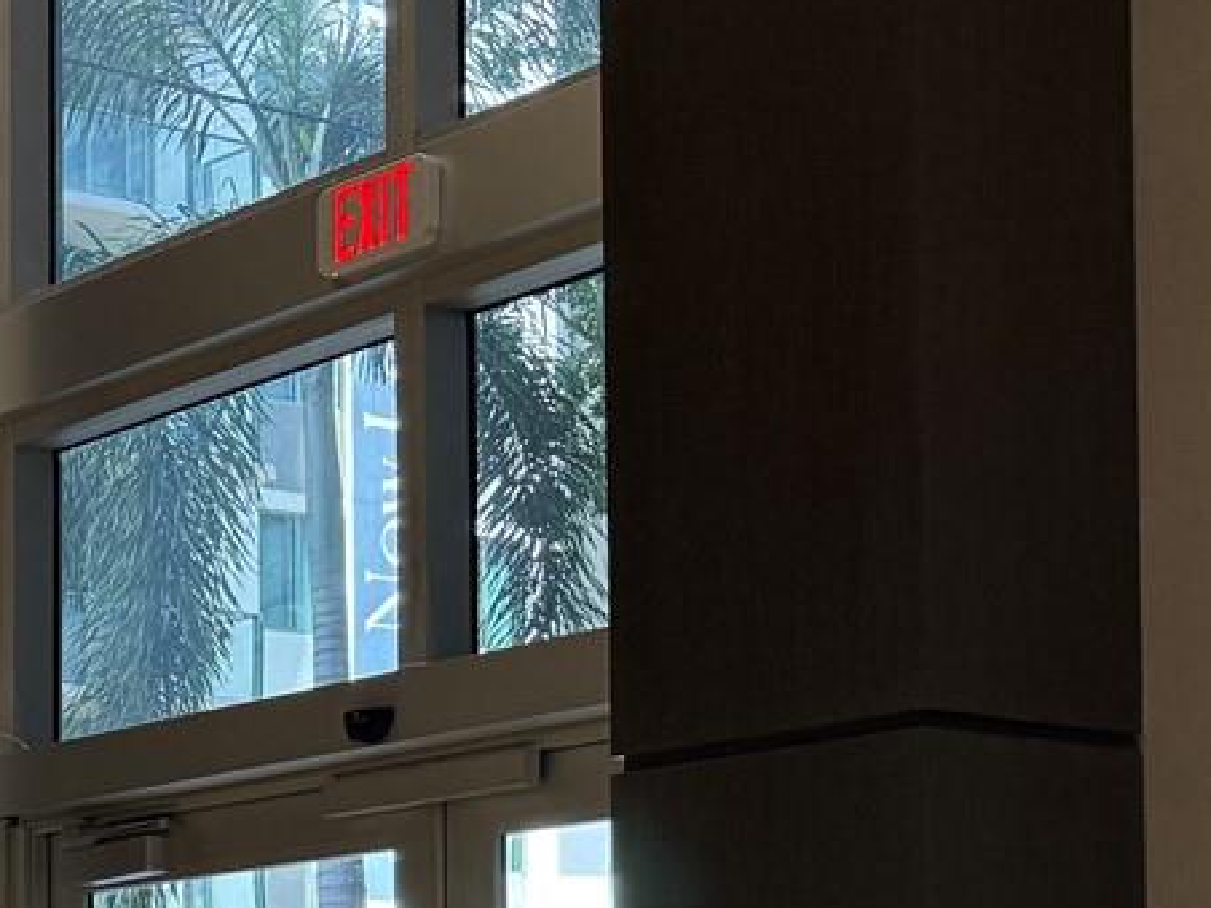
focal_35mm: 85
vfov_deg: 16.6
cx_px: -731
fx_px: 2974
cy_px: 1120
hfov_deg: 19.3
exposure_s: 1/120
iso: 160
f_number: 1.78
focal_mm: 6.76
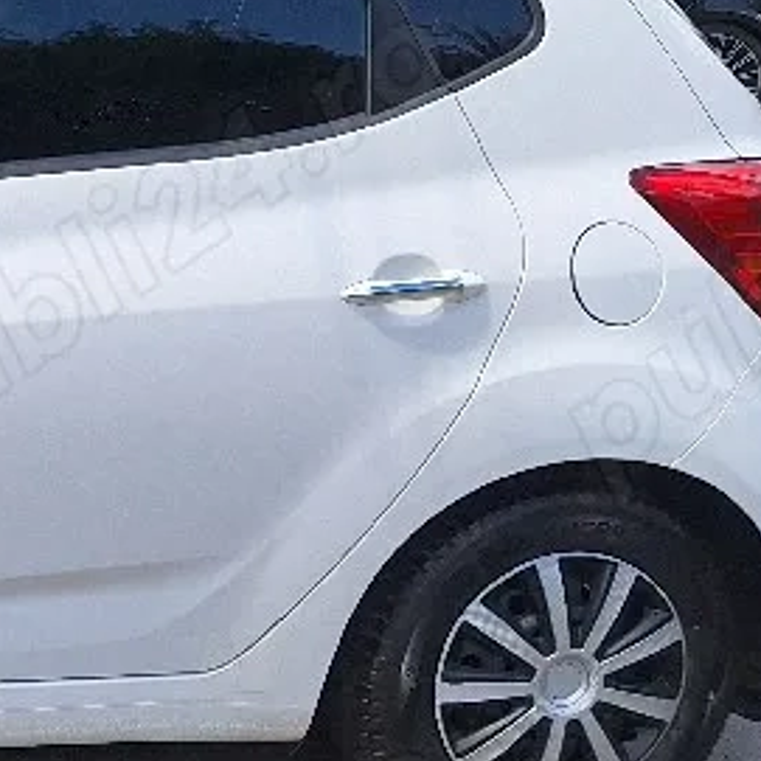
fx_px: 1865
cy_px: 267
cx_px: -399
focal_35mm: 75
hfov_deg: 19.8
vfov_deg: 23.0
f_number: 1.8
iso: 40
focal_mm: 5.54
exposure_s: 1/1250
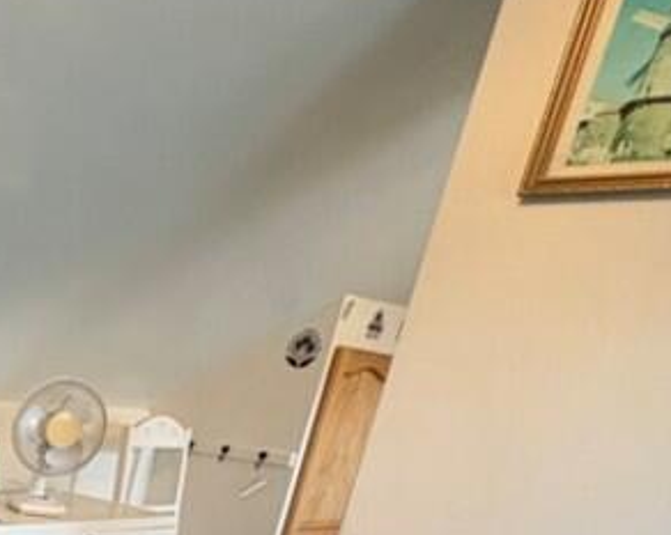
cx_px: -211
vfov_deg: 25.7
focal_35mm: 48
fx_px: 952
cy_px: 741
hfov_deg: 30.3
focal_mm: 2.22
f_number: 2.2
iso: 400
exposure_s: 1/50
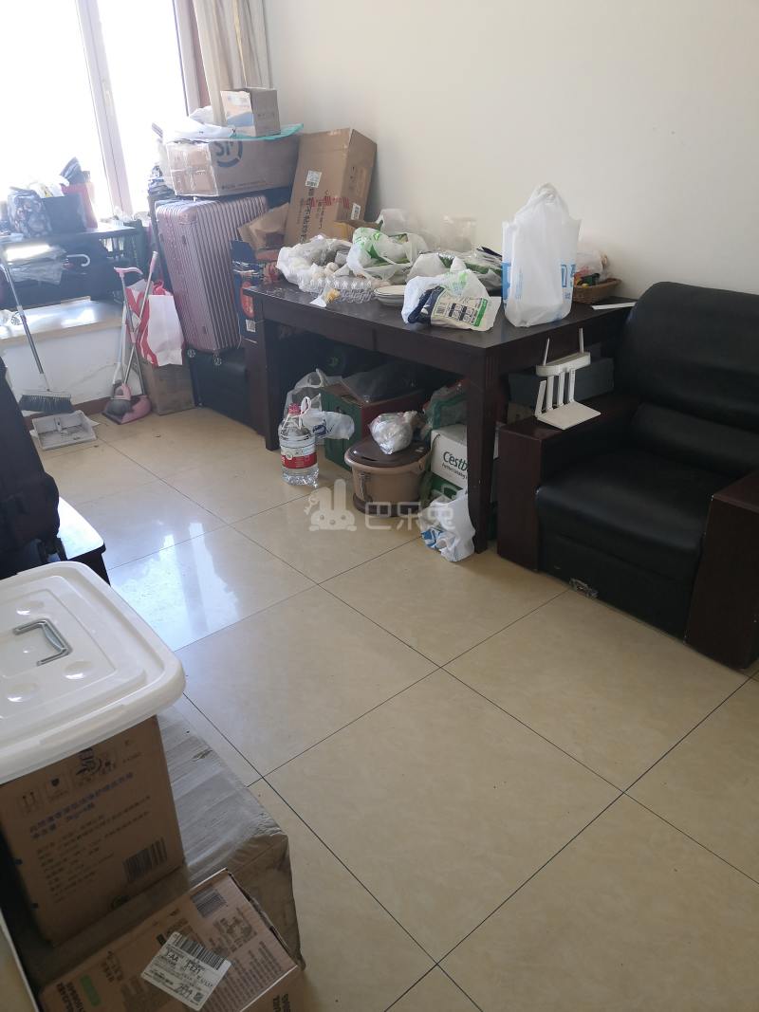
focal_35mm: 26
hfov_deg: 53.1
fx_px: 760
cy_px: 506
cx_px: 380
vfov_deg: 67.3
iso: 125
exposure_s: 1/50
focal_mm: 4.75
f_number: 1.8
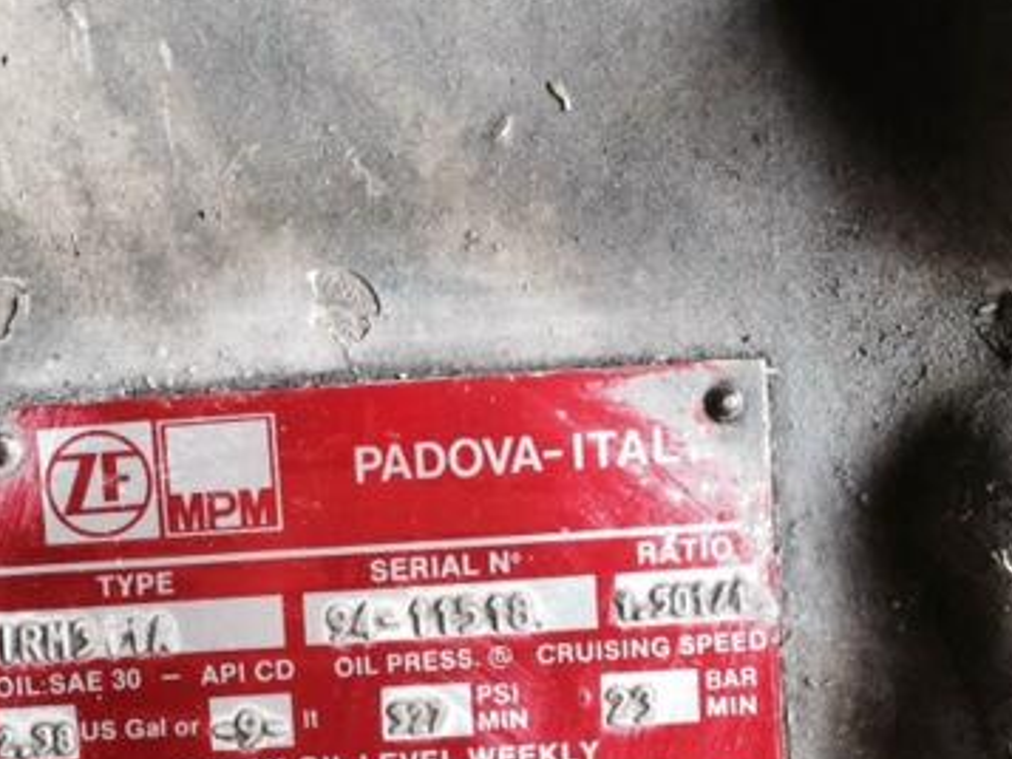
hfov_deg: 36.5
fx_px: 1521
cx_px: 352
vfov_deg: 27.5
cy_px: 615
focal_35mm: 52
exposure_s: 1/40
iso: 40
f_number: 2.2
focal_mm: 4.15
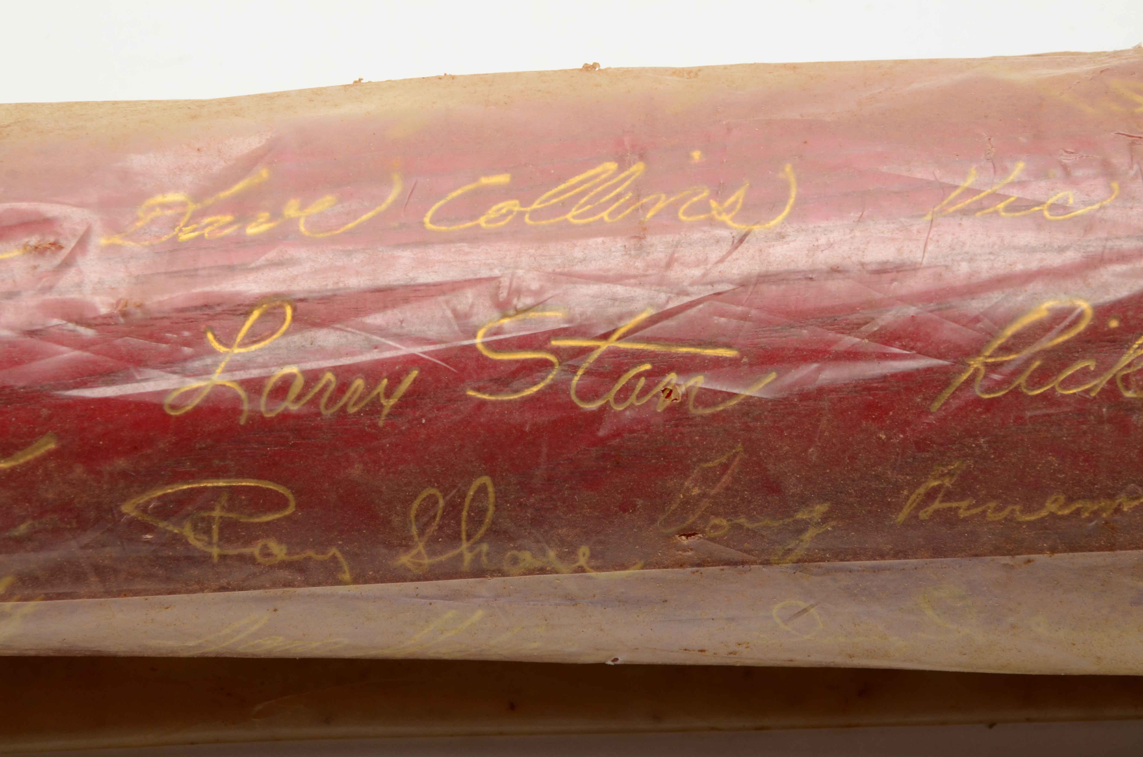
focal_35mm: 158
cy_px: 378
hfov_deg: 13.1
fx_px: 4990
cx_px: 572
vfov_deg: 8.7
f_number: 18
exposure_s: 1/160
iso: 200
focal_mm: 105
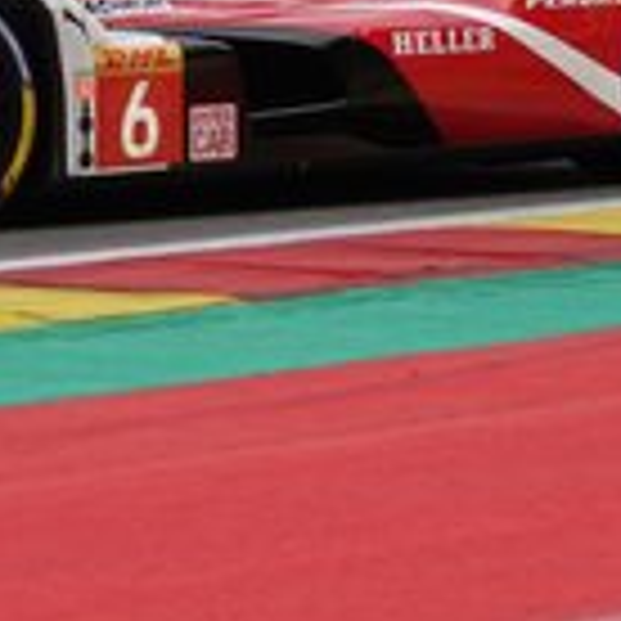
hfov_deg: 4.5
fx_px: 7834
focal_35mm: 386
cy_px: 9
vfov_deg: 4.5
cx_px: 135
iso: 200
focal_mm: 51.14
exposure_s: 1/800
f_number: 4
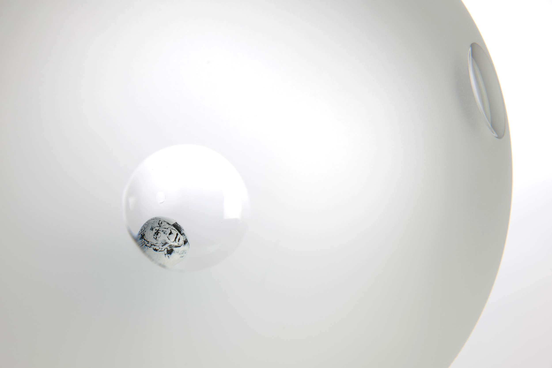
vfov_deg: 26.0
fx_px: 797
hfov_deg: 38.2
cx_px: 276
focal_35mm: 52
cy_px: 184
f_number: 11
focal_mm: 52
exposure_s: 1/100
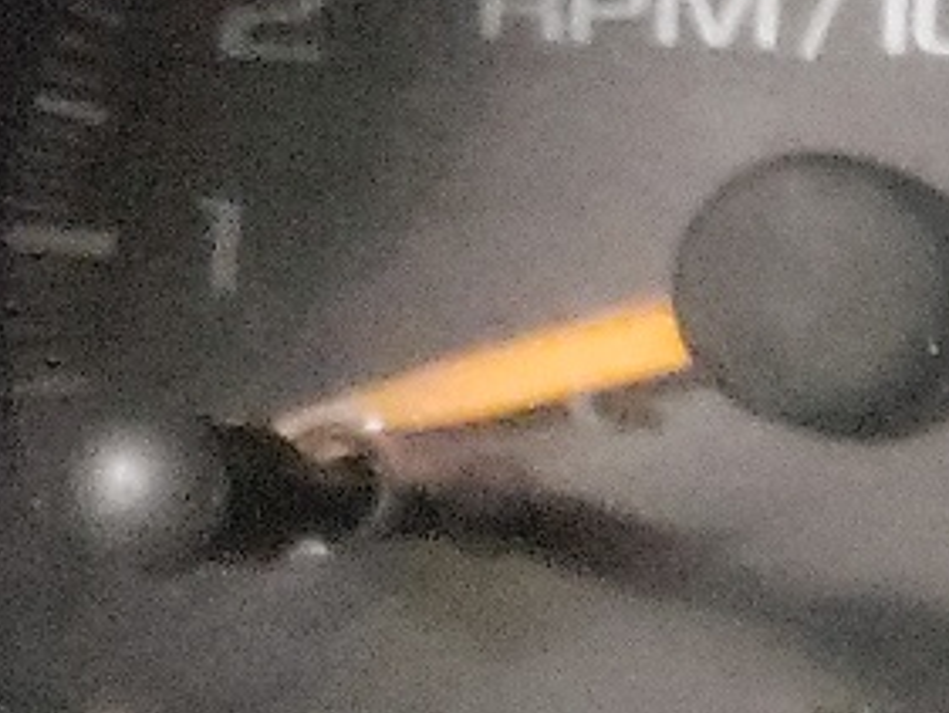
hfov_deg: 11.6
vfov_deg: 10.0
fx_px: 4059
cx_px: 2080
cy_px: 257
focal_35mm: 148
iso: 1397
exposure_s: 1/24
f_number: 1.5
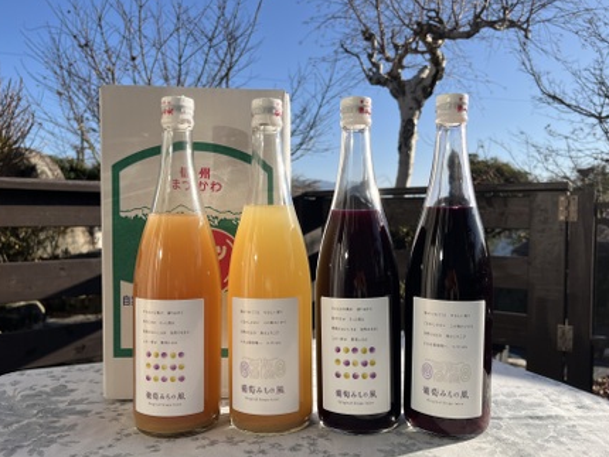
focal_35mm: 29
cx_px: 320
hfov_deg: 61.6
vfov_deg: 48.3
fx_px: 510
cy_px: 238
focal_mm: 5.1
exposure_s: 1/2755
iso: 50
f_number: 1.6
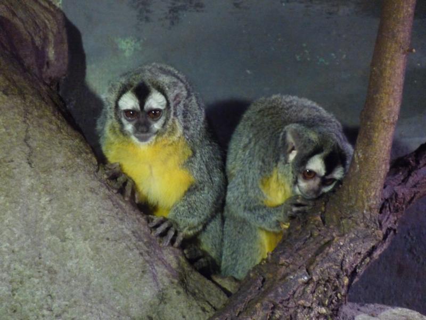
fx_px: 3987
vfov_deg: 4.6
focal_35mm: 324
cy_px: 160
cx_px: 213
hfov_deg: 6.1
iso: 800
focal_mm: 57.6
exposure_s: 1/8
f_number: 3.7
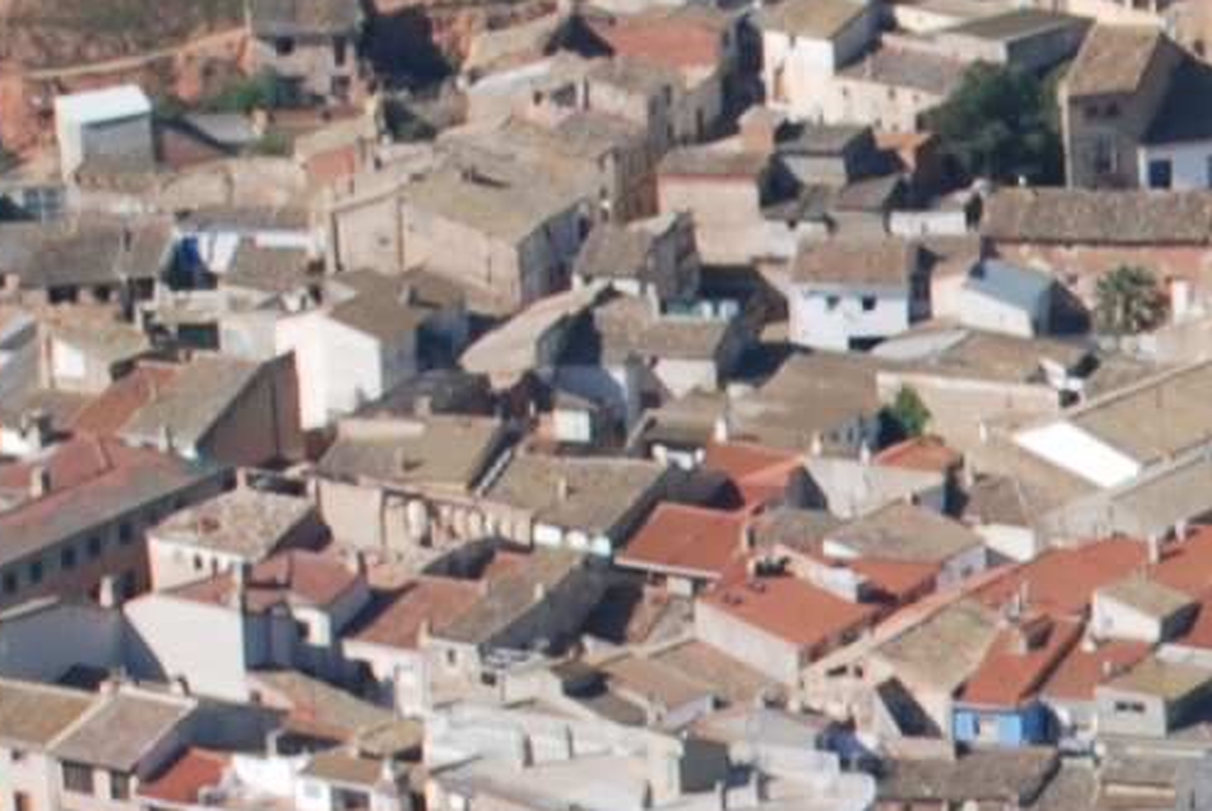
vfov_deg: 3.4
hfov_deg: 4.9
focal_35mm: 410
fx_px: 13816
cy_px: 1033
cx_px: 2974
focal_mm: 35
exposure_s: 1/250
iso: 100
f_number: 8
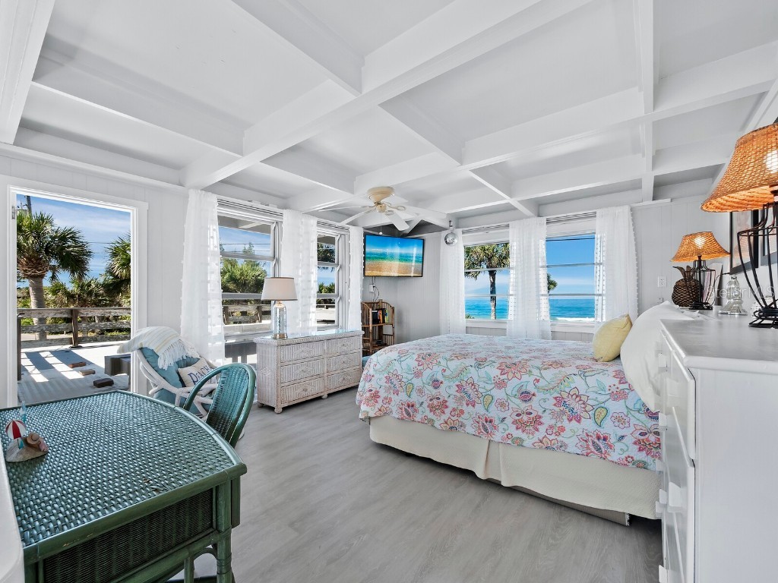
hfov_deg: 102.1
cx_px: 389
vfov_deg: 85.7
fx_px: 315
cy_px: 292
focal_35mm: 14
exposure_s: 1/10
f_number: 11
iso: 400
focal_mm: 7
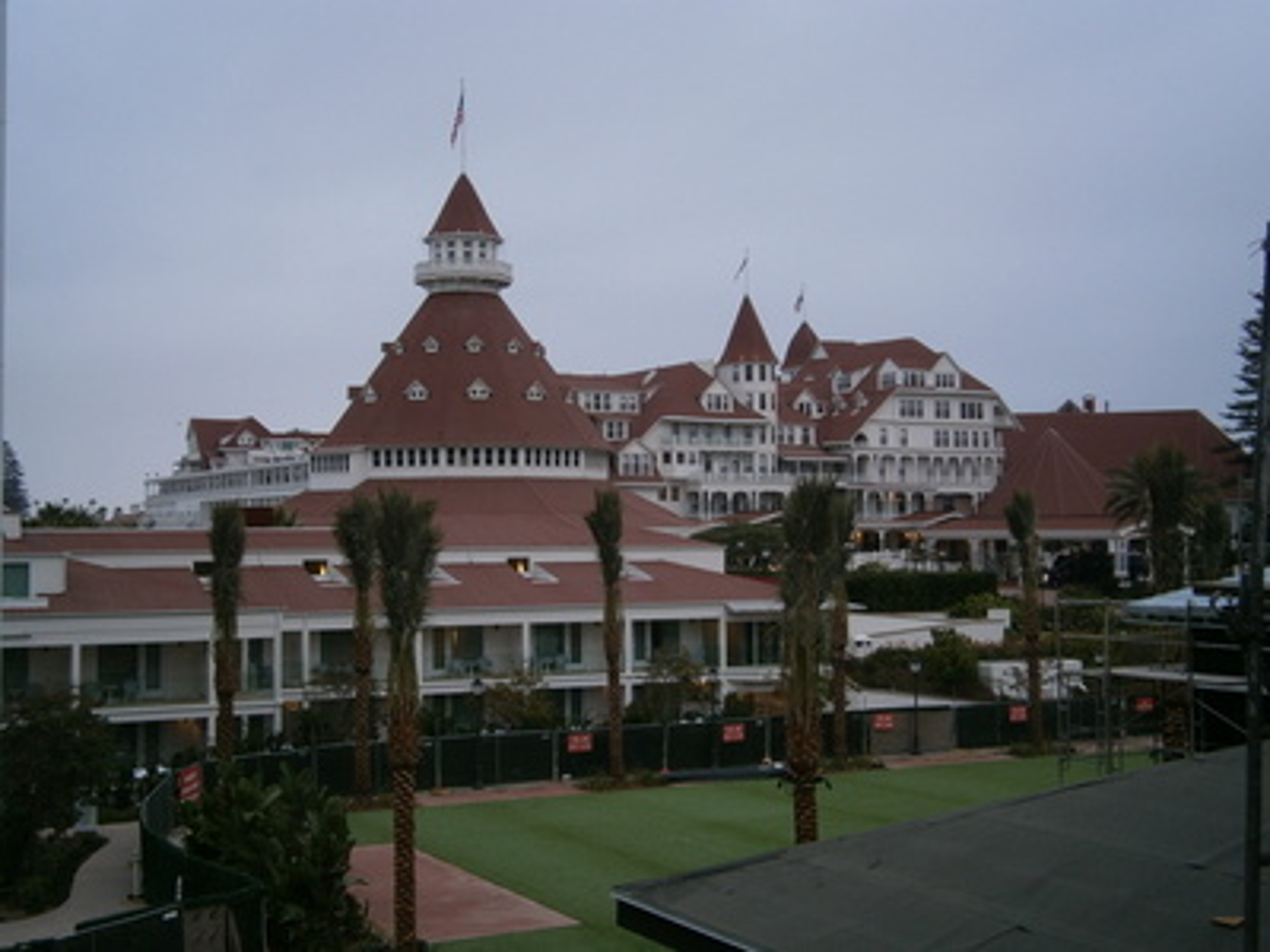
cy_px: 476
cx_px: 635
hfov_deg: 40.4
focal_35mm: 47
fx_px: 1724
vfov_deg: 30.9
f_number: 3.4
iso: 80
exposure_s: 1/50
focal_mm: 8.3
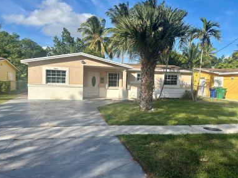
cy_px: 90
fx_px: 172
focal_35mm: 25
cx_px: 115
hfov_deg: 69.4
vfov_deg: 54.9
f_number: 1.78
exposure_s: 1/4762
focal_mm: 6.86
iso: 80
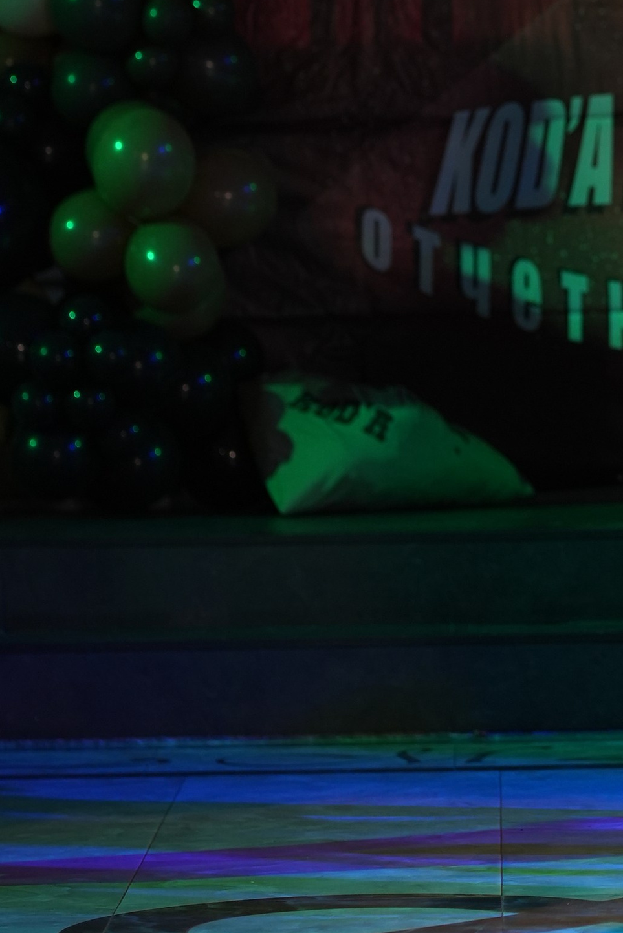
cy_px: 89
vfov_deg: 9.1
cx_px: 789
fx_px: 5865
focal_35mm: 226
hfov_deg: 6.0
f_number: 2.2
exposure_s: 1/400
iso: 800
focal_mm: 85
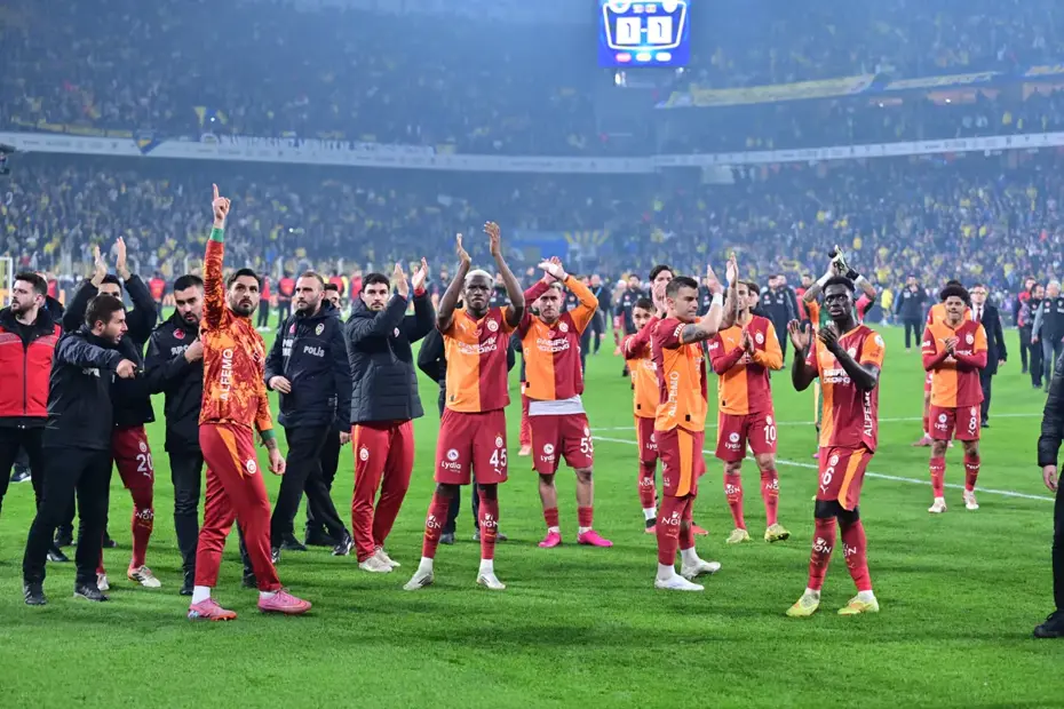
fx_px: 2069
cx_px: 532
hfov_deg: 28.8
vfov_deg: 19.5
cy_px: 354
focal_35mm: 70
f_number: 2.8
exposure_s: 1/1600
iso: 2000
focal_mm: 70
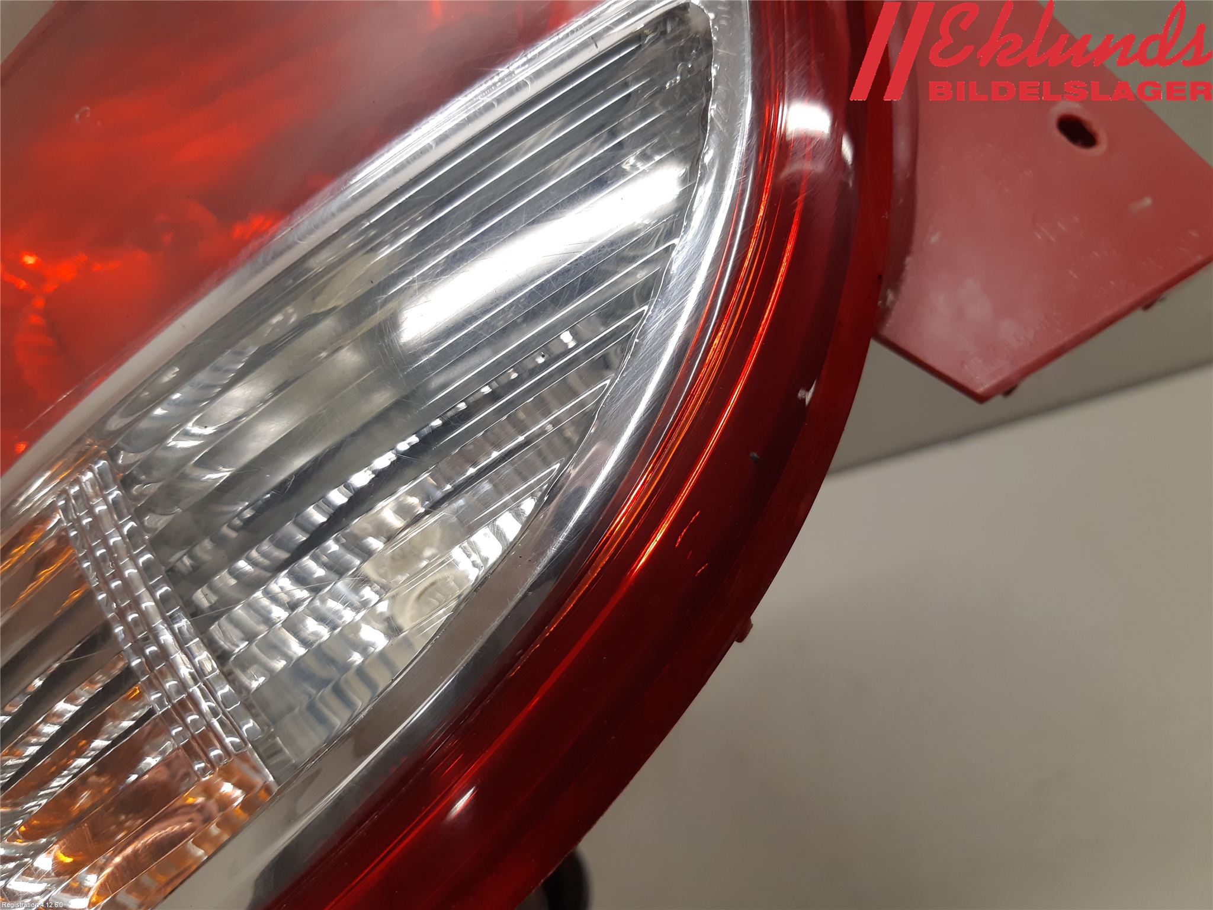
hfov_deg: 67.3
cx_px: 606
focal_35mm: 26
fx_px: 911
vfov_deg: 53.1
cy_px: 455
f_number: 1.7
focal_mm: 3.93
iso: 80
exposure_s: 1/50
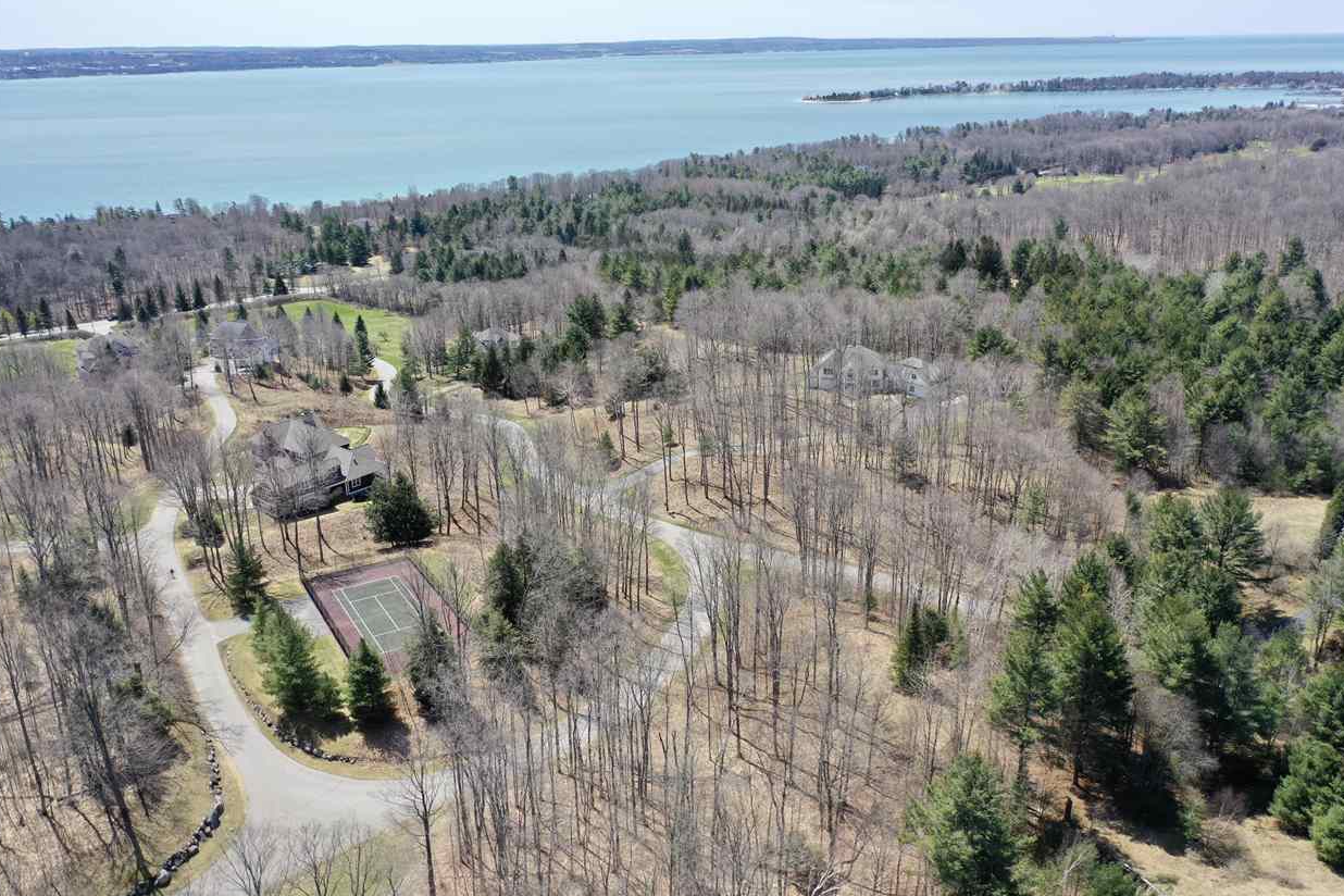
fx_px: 1083
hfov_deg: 63.7
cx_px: 662
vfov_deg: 45.0
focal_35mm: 29
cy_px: 438
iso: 100
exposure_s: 1/1250
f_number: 2.8
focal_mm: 10.26
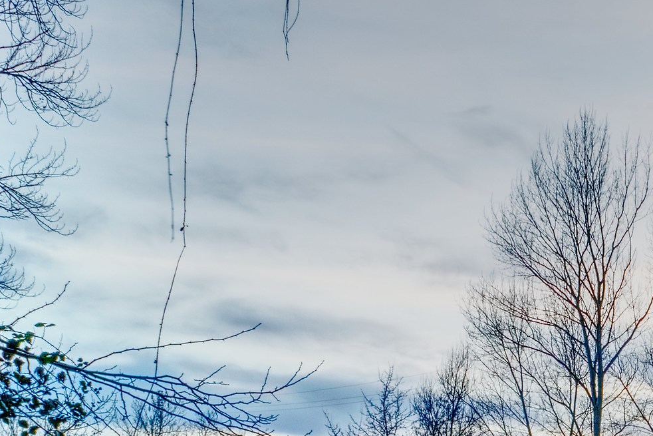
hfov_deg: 28.6
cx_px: 654
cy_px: 521
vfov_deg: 19.4
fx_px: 1197
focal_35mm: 66
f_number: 22
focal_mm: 18
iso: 100
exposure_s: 1/4
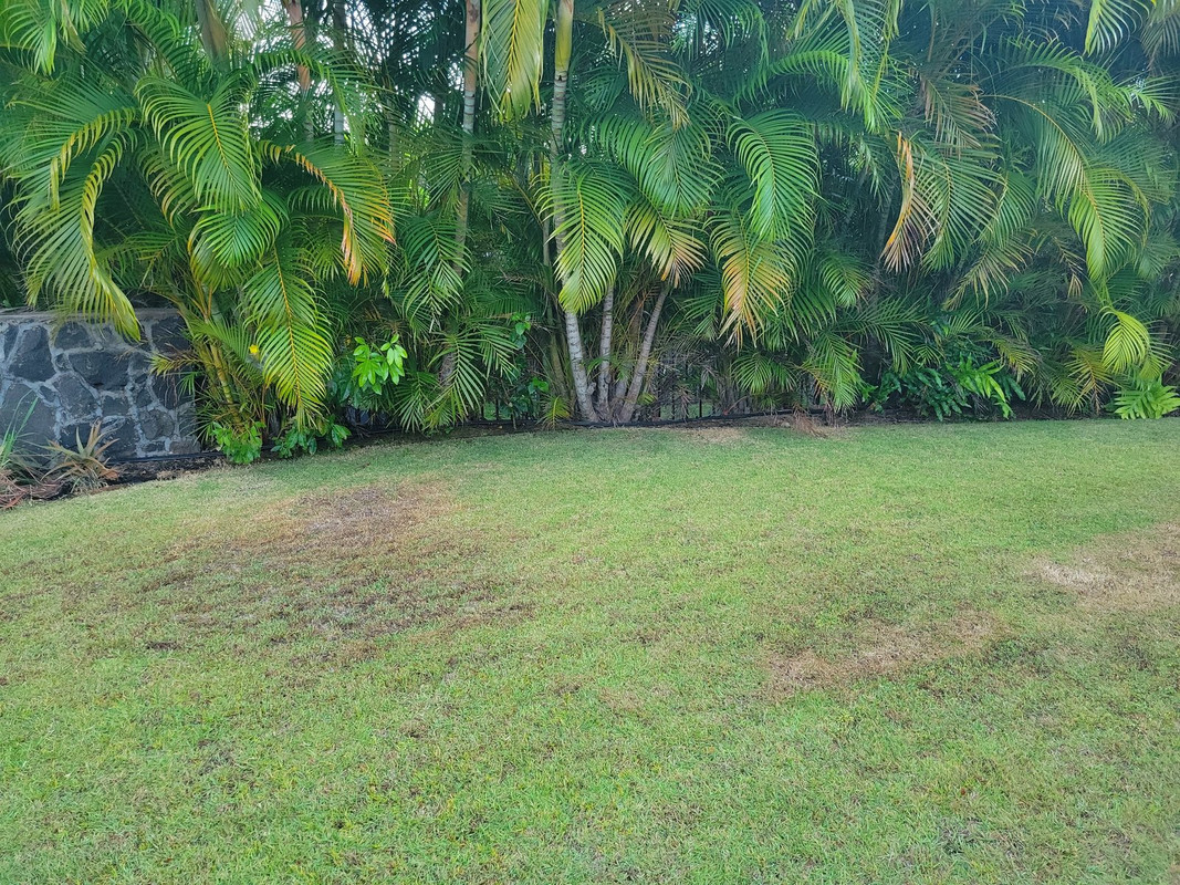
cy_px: 442
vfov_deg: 53.1
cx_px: 590
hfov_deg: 67.3
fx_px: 886
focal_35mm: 26
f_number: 1.8
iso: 320
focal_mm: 5.4
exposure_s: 1/119
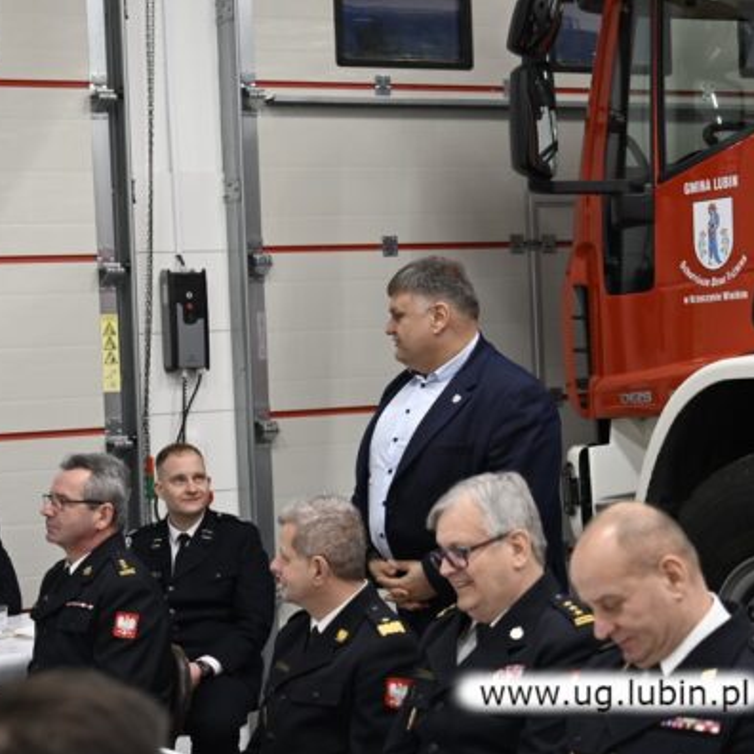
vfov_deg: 20.4
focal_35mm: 85
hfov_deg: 20.3
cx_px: 238
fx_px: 2095
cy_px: 379
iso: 450
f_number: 2.8
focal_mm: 44
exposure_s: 1/125
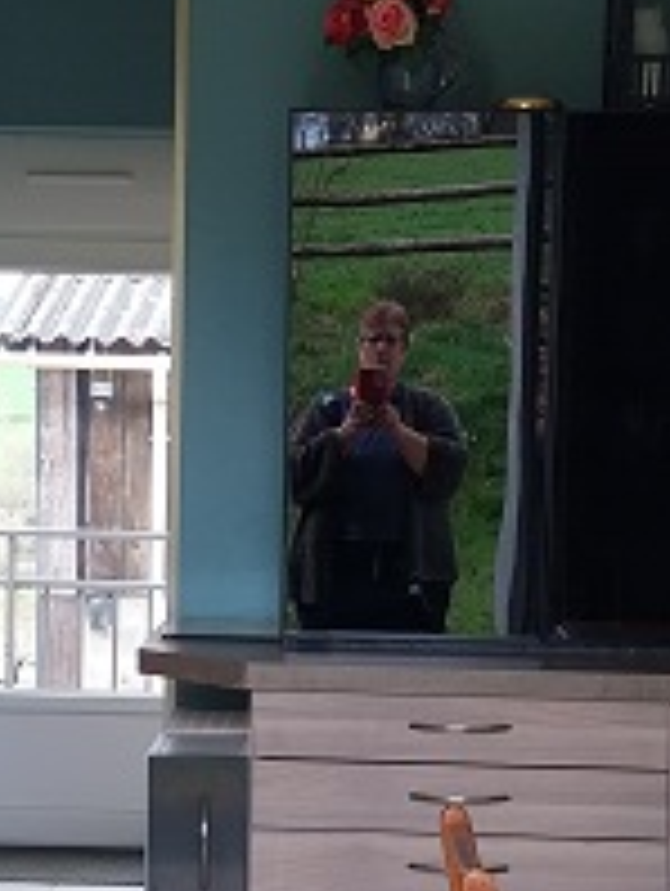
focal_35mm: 105
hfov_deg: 14.1
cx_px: 243
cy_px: 603
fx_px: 2704
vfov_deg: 18.6
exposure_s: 1/50
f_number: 1.8
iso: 32
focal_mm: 4
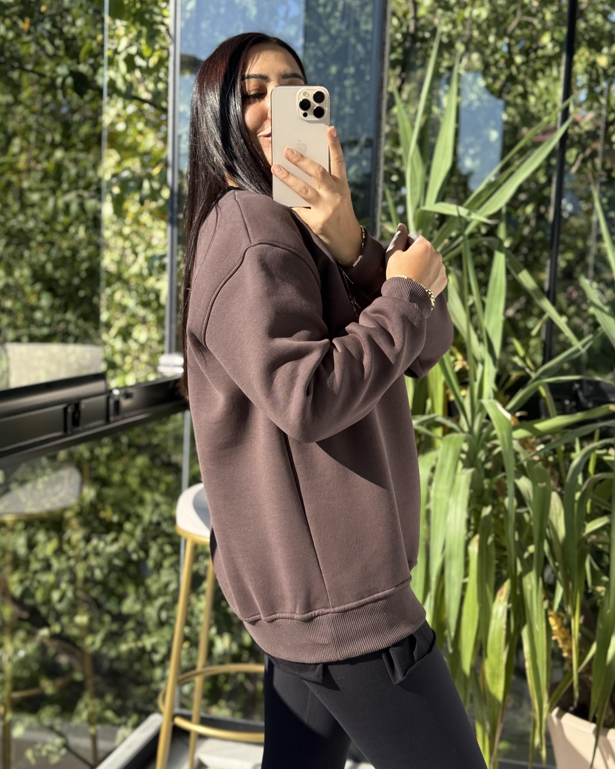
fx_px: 1160
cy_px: 385
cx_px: 308
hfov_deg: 29.7
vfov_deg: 36.7
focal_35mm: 51
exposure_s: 1/1185
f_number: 1.78
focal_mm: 6.76
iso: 64
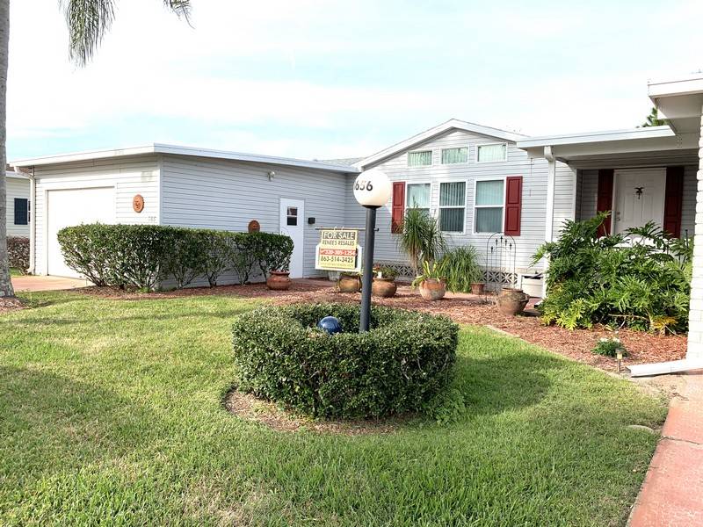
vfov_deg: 53.1
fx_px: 528
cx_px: 352
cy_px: 264
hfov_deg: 67.3
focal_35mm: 26
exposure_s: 1/1718
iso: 25
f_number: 1.8
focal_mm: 4.25
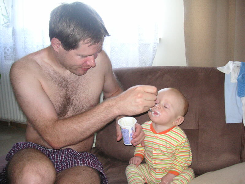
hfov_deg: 50.1
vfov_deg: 38.7
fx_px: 262
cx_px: 122
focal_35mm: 37
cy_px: 92
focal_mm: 6.1
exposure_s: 1/45
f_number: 2.8
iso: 160
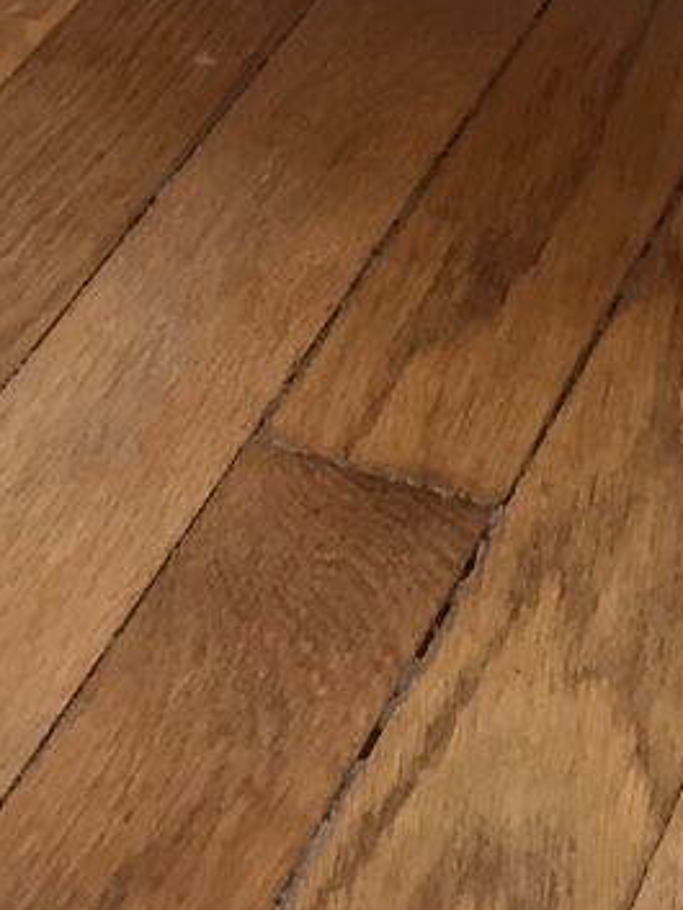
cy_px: -918
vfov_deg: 12.8
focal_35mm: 134
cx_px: 90
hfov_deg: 11.0
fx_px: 3523
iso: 80
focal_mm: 4.15
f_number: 2.2
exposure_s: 1/33
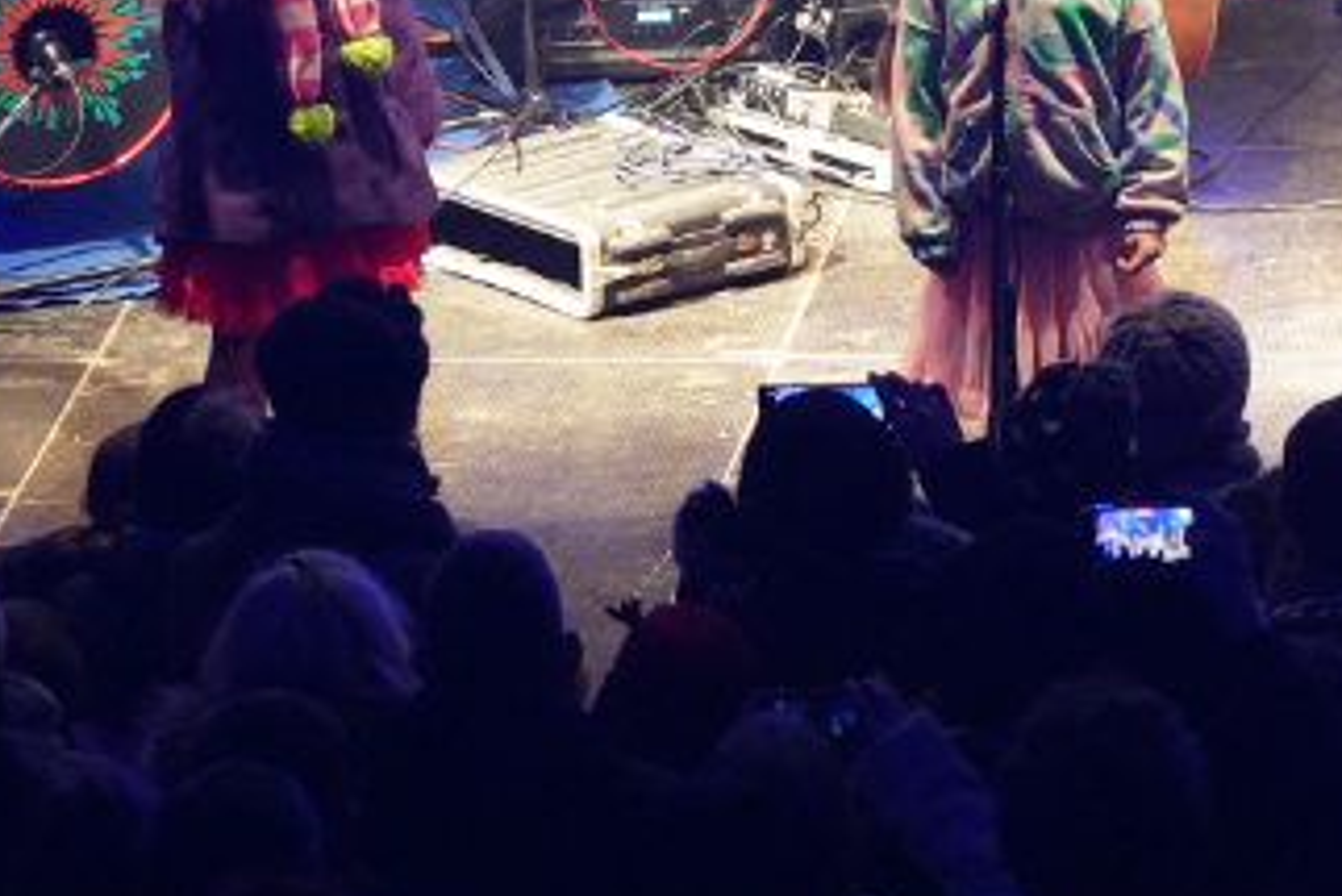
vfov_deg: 3.4
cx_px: 1317
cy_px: -44
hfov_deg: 5.1
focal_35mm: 404
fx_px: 15066
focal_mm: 100
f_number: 4
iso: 6400
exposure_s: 1/160
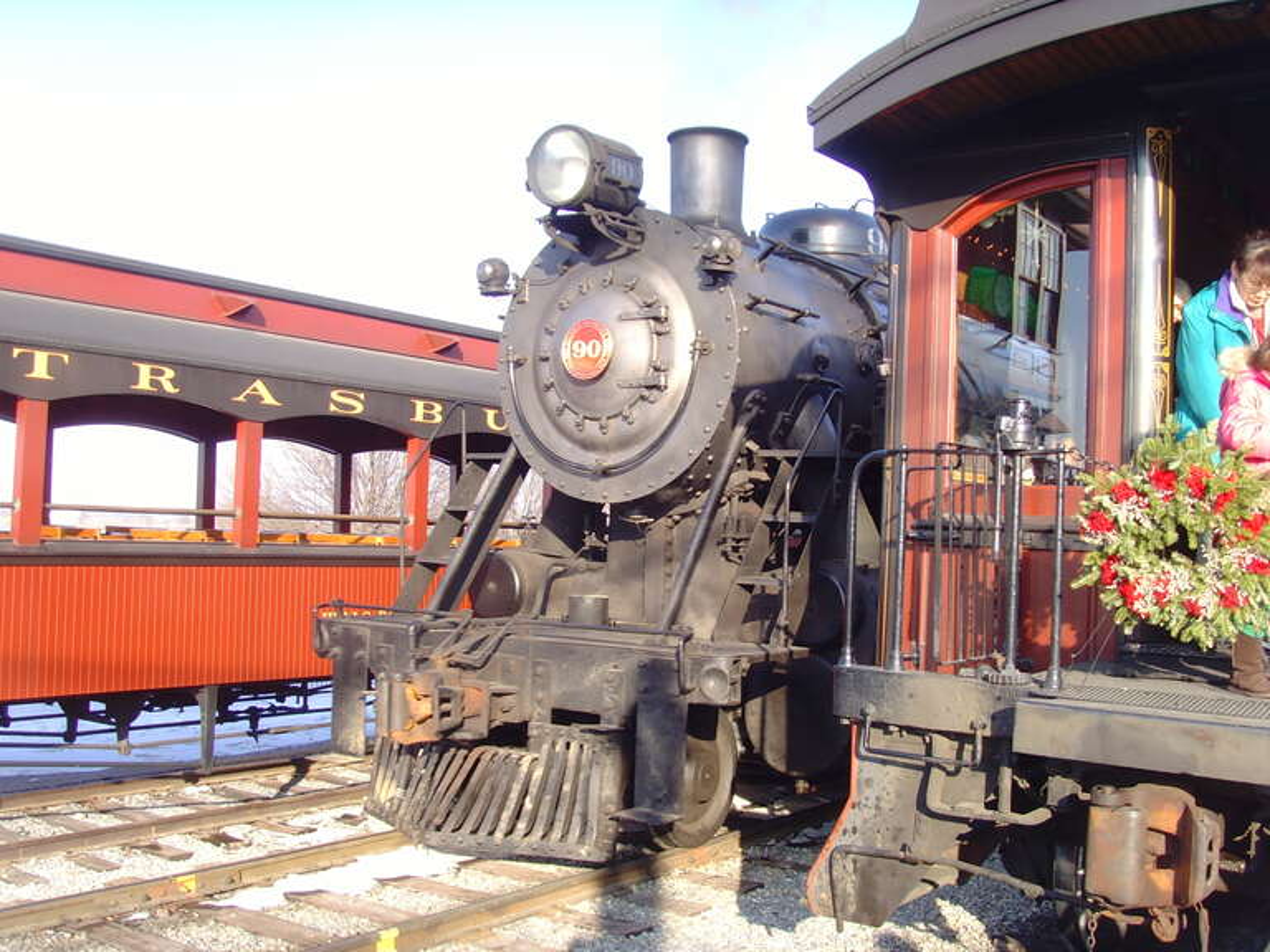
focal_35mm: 39
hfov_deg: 47.9
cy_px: 476
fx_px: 1431
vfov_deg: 36.8
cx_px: 635
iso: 80
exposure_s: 1/125
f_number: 3.5
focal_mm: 6.6
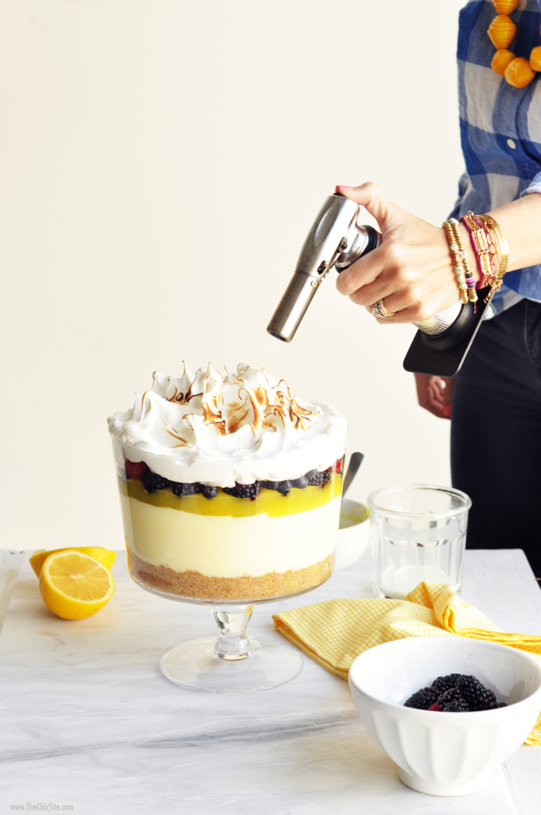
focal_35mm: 75
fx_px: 1695
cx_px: 270
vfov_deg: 27.0
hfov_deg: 18.1
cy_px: 408
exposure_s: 1/50
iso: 250
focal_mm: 50
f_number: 5
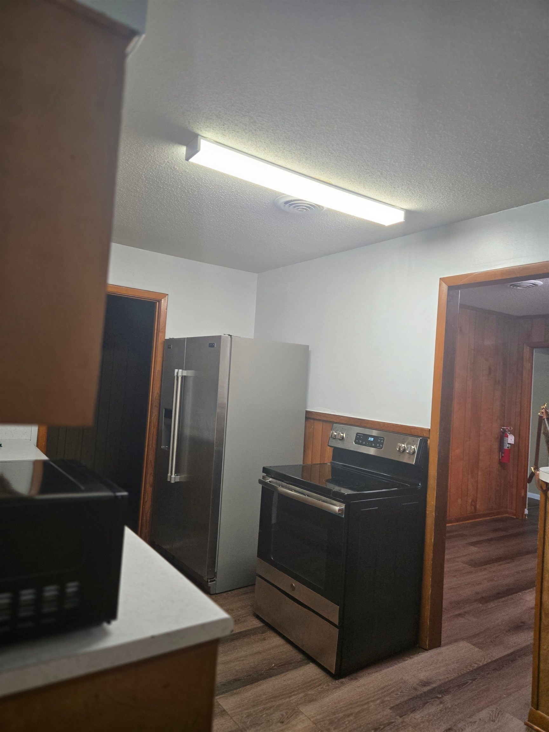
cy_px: 366
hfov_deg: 58.9
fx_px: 486
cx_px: 274
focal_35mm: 23
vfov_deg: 73.9
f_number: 1.8
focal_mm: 5.4
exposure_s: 1/120
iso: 200
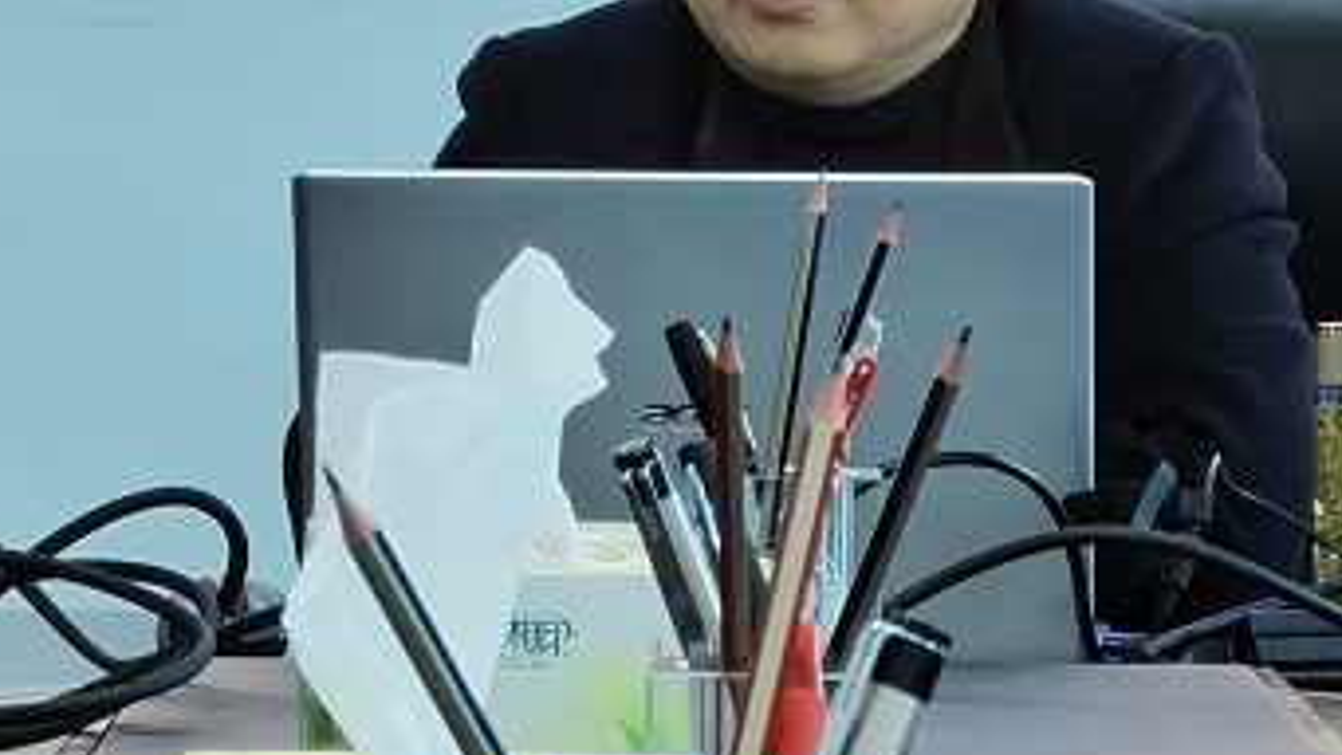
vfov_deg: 4.5
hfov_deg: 7.9
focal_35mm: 271
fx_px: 9646
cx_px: 996
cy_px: -41
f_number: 2.4
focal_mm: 7.48
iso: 64
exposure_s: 1/100
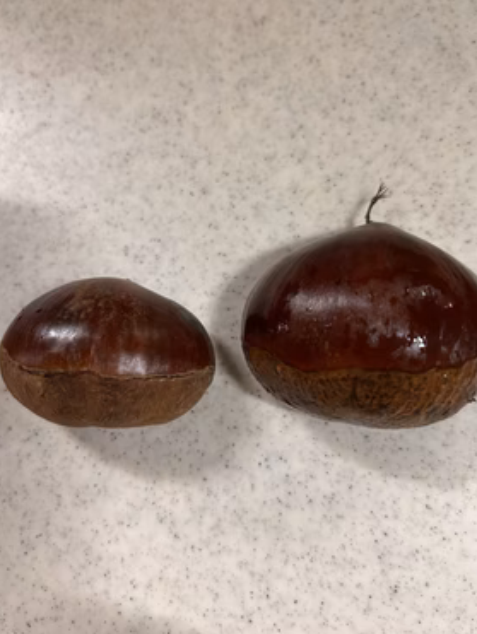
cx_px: 246
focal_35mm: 28
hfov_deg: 49.8
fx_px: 514
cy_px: 306
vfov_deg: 63.4
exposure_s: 1/50
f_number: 1.5
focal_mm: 5.7
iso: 160
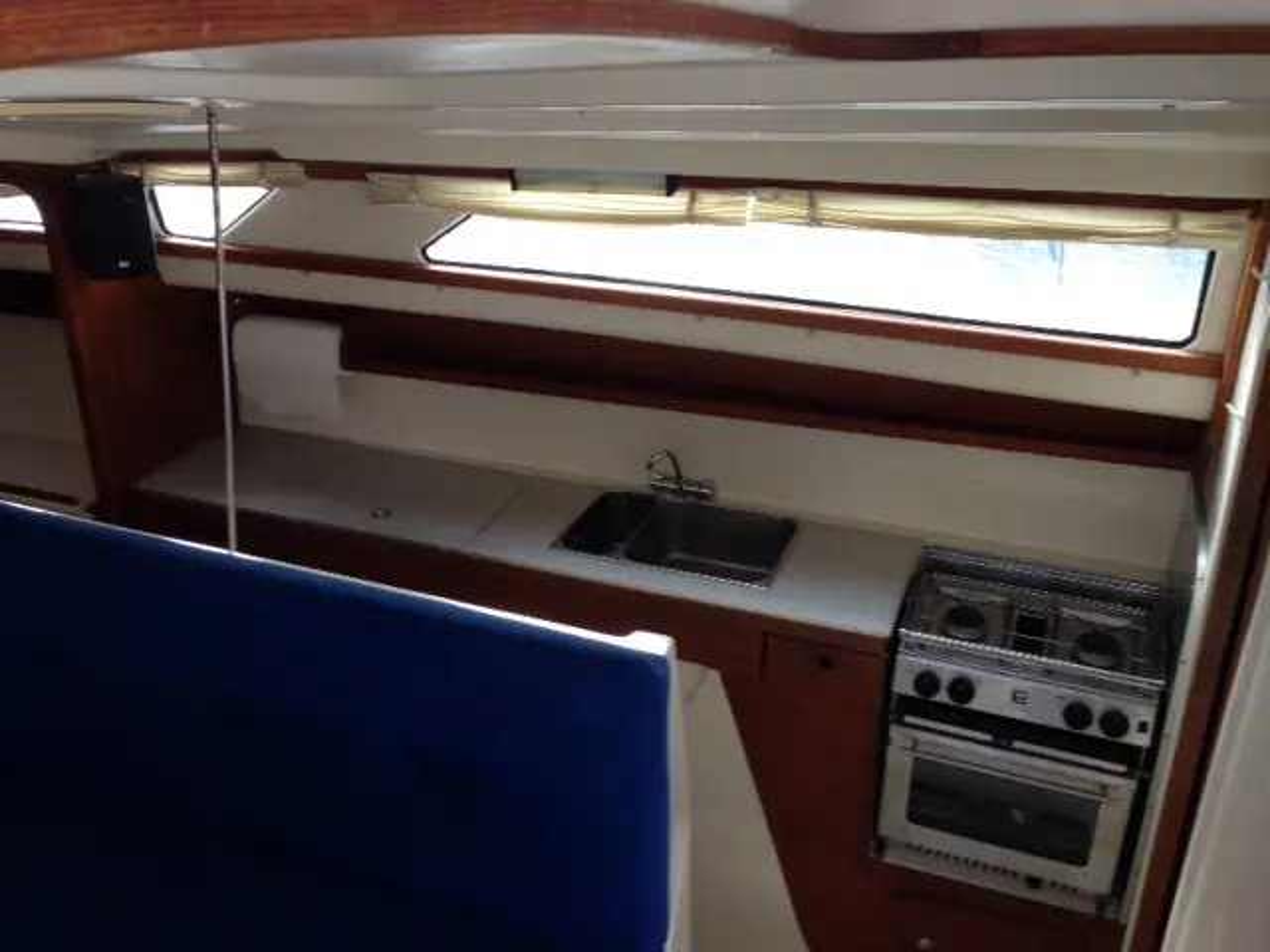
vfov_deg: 42.9
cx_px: 635
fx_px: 1211
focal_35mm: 33
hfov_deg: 55.4
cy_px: 476
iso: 64
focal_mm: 4.12
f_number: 2.4
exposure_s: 1/40
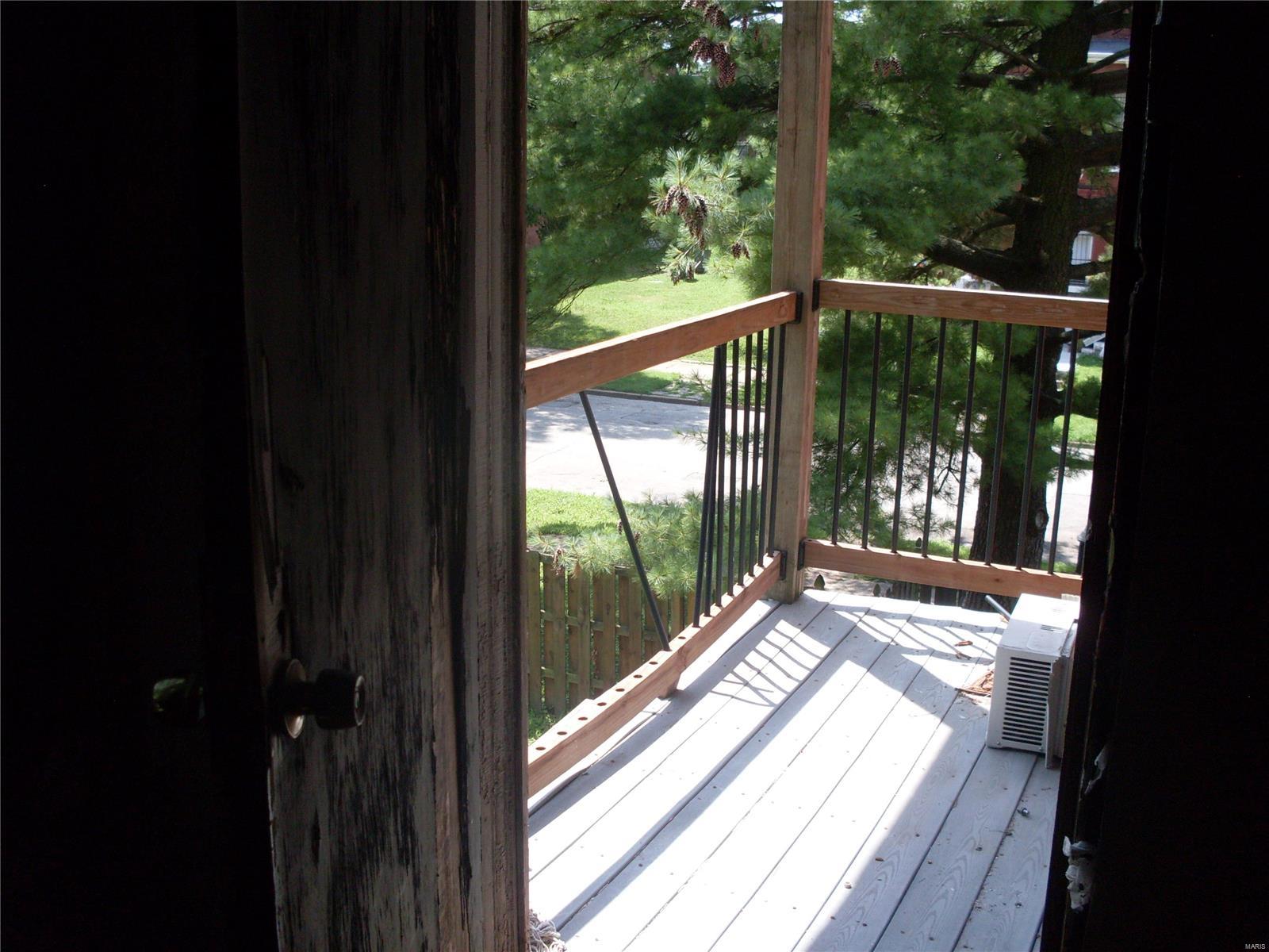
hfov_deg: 49.0
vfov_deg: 37.7
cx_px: 634
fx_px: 1393
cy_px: 476
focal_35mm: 38
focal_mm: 6.3
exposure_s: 1/350
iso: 80
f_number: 2.8
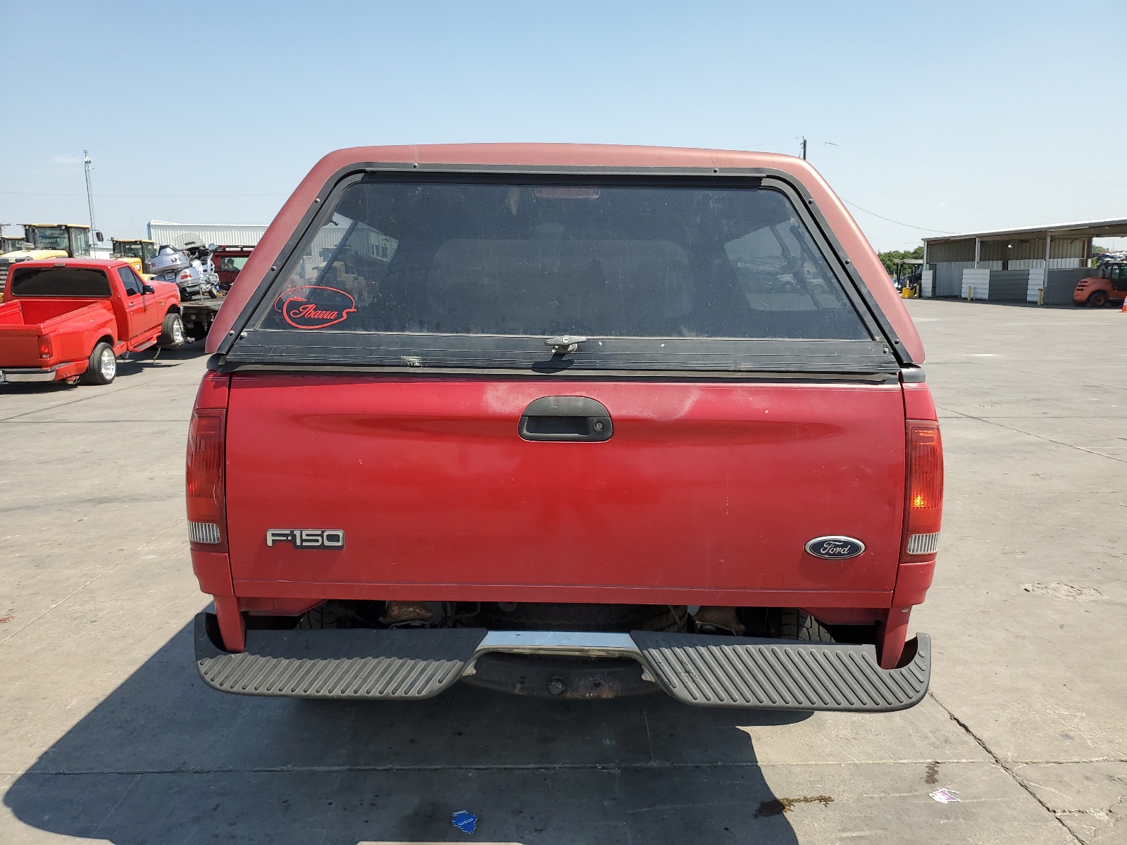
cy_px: 422
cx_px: 564
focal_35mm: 26
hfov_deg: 67.3
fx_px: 846
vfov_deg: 53.1
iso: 50
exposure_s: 1/2500
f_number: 1.5
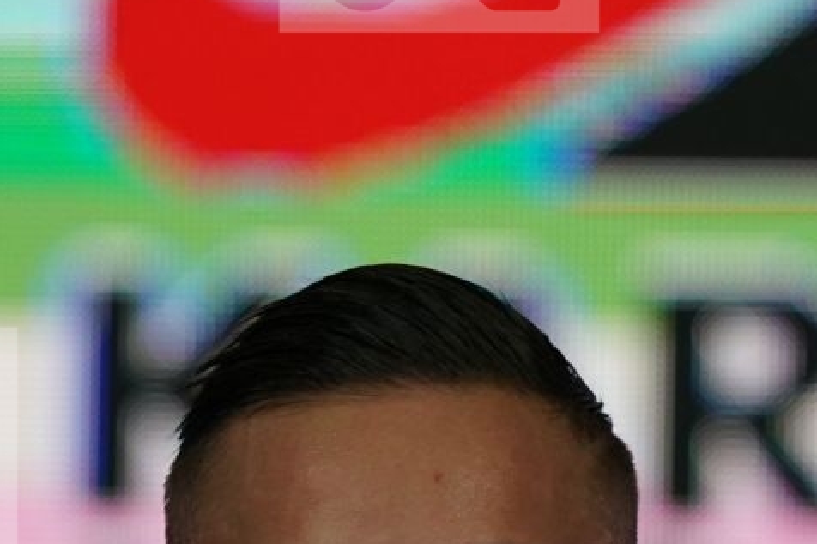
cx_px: 439
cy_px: 484
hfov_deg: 1.4
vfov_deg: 0.9
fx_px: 34346
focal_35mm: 1514
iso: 1600
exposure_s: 1/500
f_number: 2.8
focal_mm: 400
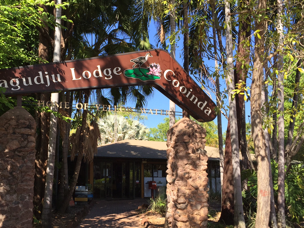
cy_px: 136
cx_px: 124
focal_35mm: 39
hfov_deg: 47.6
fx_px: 342
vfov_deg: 36.7
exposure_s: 1/1068
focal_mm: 4.15
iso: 32
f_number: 2.2
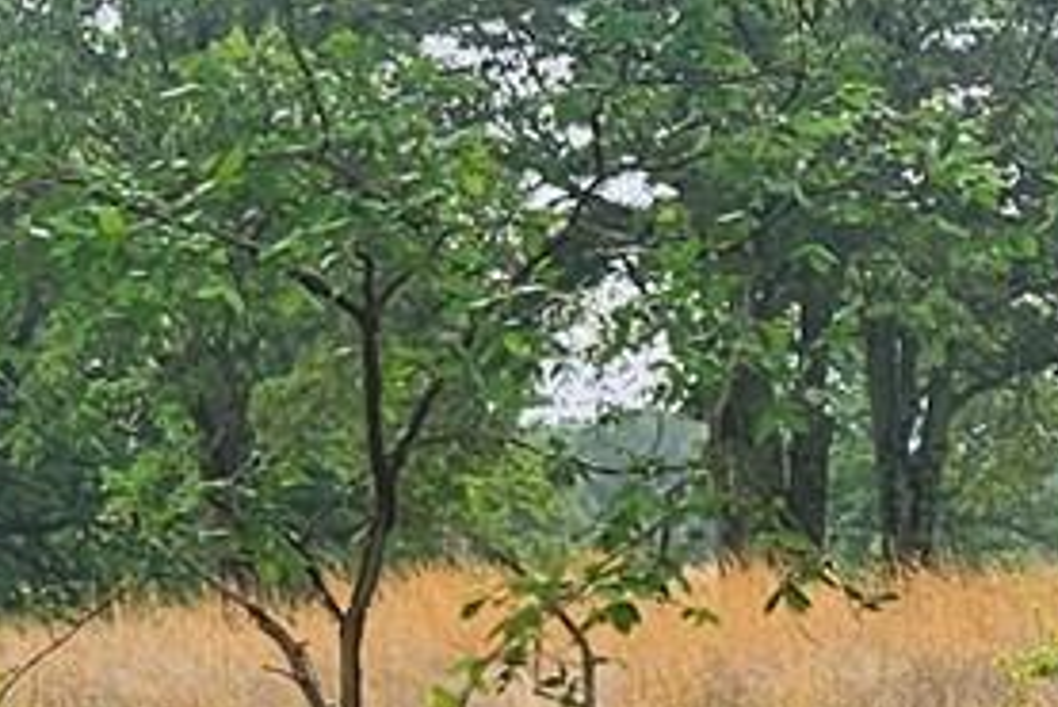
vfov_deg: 7.7
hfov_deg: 11.4
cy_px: 669
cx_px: 1299
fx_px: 5204
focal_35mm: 177
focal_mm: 5.4
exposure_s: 1/761
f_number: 1.8
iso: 25
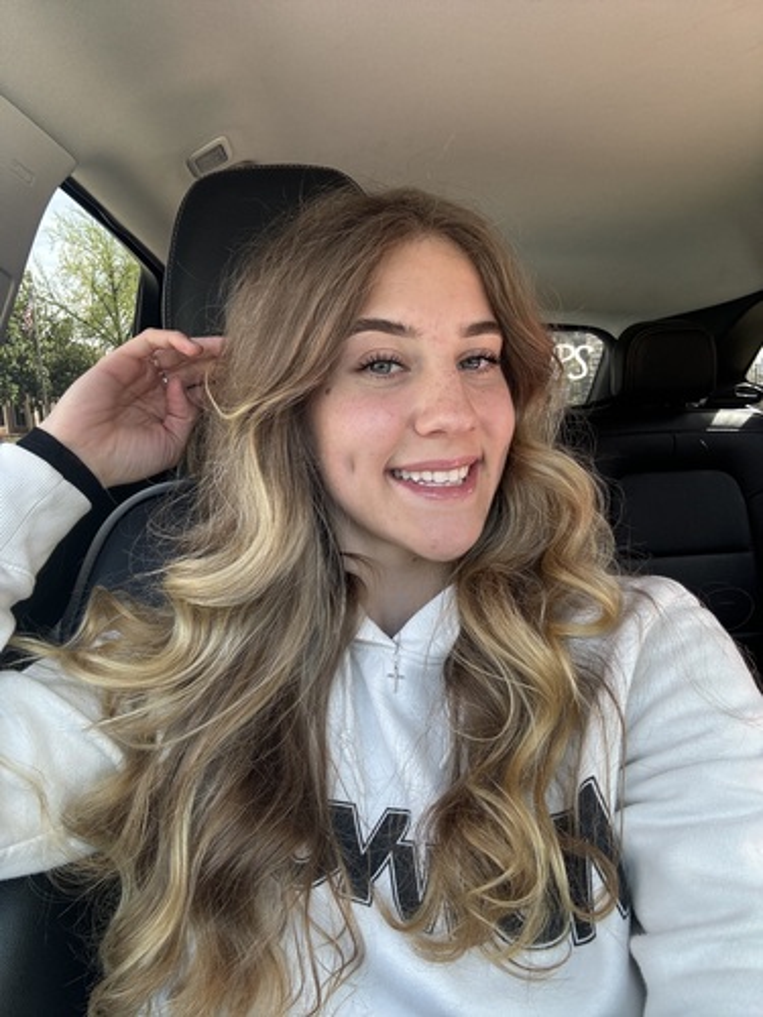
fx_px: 676
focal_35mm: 23
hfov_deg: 58.9
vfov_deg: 73.9
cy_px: 508
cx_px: 382
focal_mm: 2.69
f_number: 1.9
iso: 50
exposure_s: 1/121
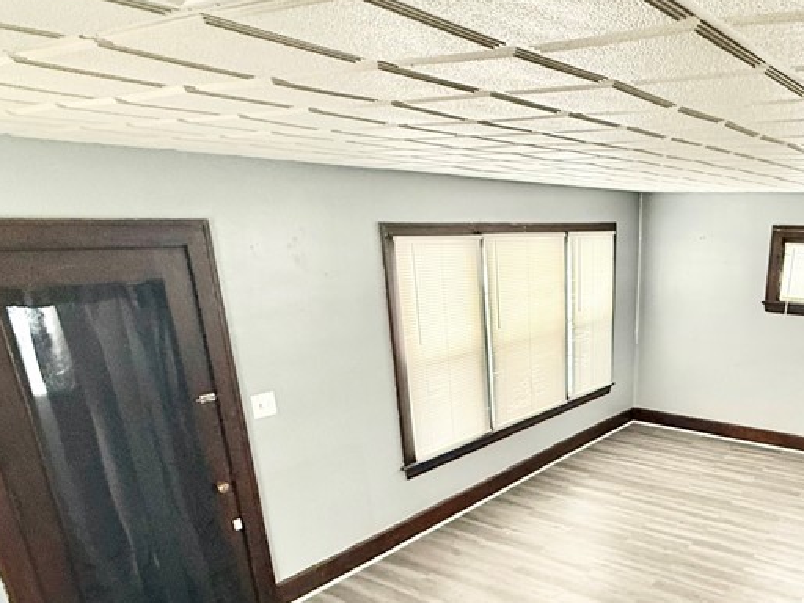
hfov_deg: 59.6
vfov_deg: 47.8
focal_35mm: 28
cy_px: 457
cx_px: 614
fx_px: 650
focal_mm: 2.22
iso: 320
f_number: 2.2
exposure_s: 1/99
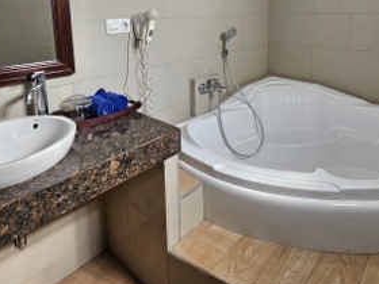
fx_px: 252
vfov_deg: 54.5
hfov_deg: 73.9
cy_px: 53
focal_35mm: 23
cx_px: 193
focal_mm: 2.2
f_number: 2.2
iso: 100
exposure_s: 1/50
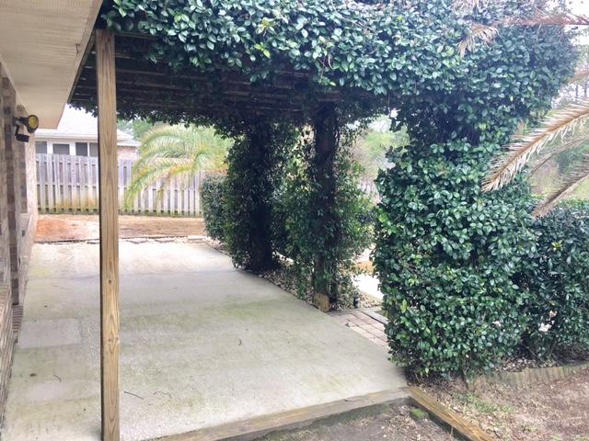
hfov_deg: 61.7
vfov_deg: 48.2
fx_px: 493
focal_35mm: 29
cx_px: 294
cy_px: 220
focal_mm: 4.15
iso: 25
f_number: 2.2
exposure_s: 1/120
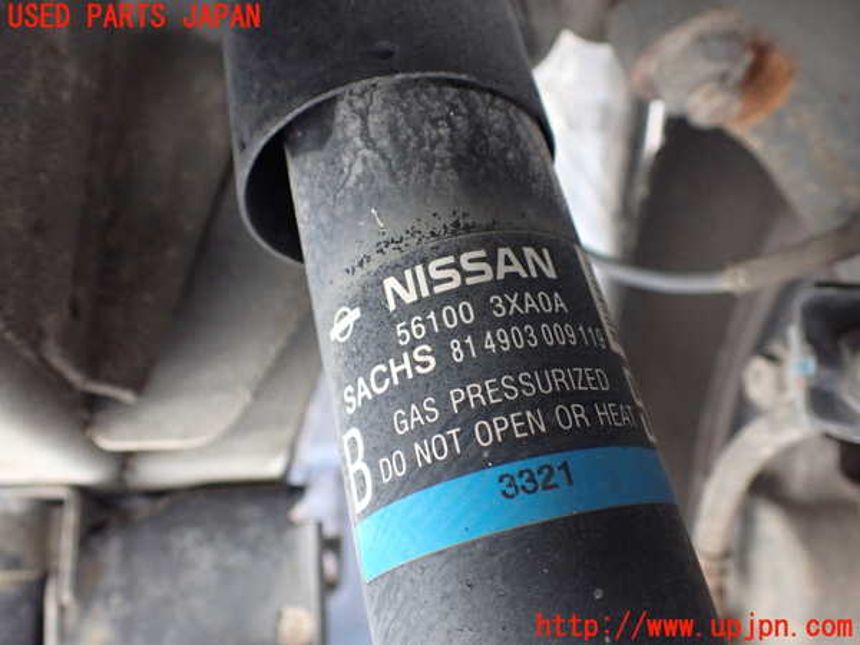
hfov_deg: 60.0
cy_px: 322
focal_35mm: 30
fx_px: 745
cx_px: 430
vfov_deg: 46.8
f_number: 2.3
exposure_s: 1/60
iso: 800
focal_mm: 5.4
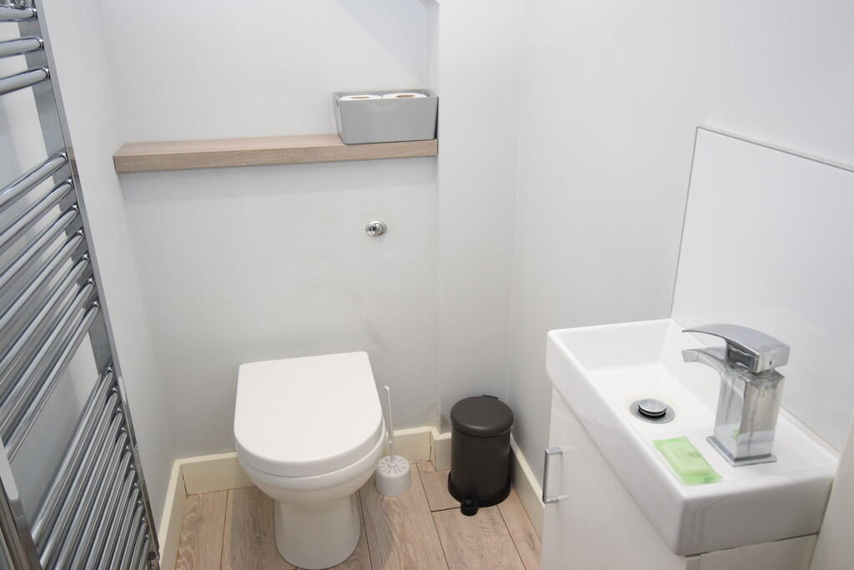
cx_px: 427
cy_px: 285
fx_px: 676
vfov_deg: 45.7
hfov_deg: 64.5
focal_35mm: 28
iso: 800
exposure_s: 1/80
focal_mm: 19
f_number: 5.6
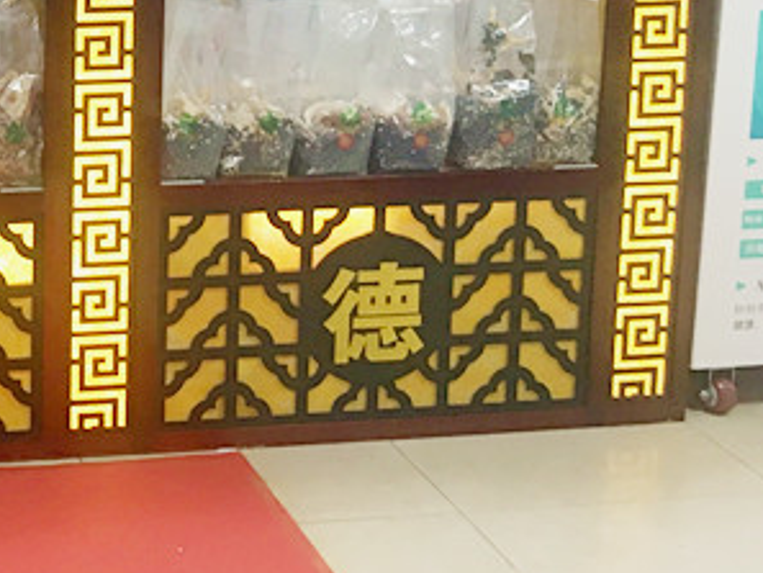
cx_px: -185
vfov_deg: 18.0
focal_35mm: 78
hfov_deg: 22.7
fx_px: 1720
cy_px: -103
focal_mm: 4.15
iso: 80
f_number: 2.2
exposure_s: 1/33
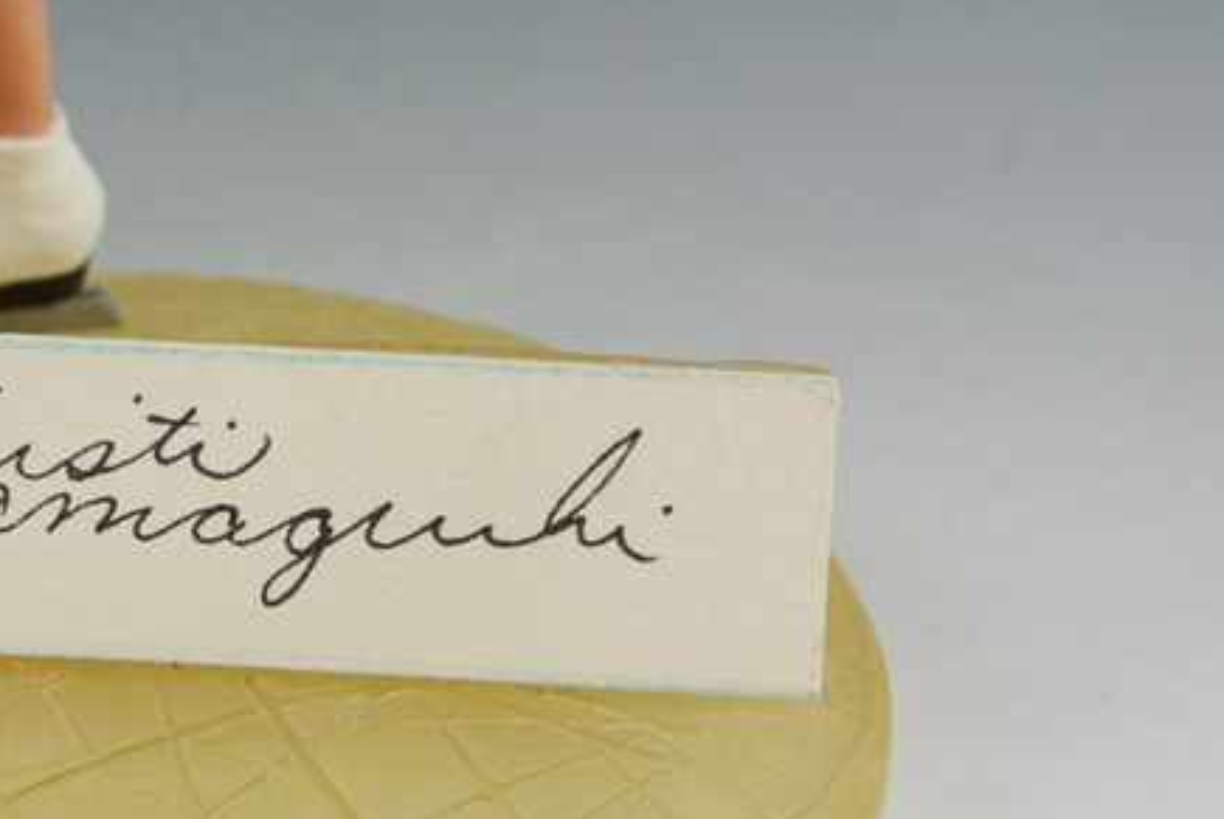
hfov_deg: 31.6
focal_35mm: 62
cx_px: 256
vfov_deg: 21.8
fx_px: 2110
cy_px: 598
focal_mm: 10
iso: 200
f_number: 3.5
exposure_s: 1/160
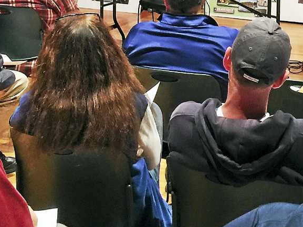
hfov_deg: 19.1
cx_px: 139
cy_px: -73
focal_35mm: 103
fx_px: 901
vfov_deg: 13.8
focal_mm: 4.15
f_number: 2.2
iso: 125
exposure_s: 1/10
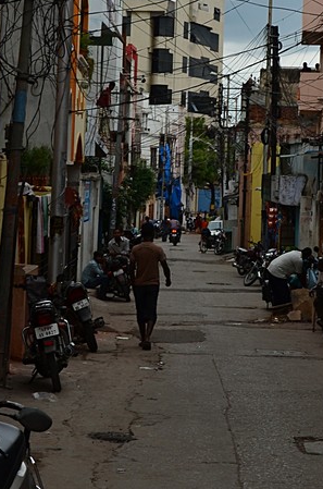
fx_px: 1529
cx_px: 196
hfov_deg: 12.1
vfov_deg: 18.1
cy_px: 215
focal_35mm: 113
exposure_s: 1/125
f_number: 7.1
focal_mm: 28
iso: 100
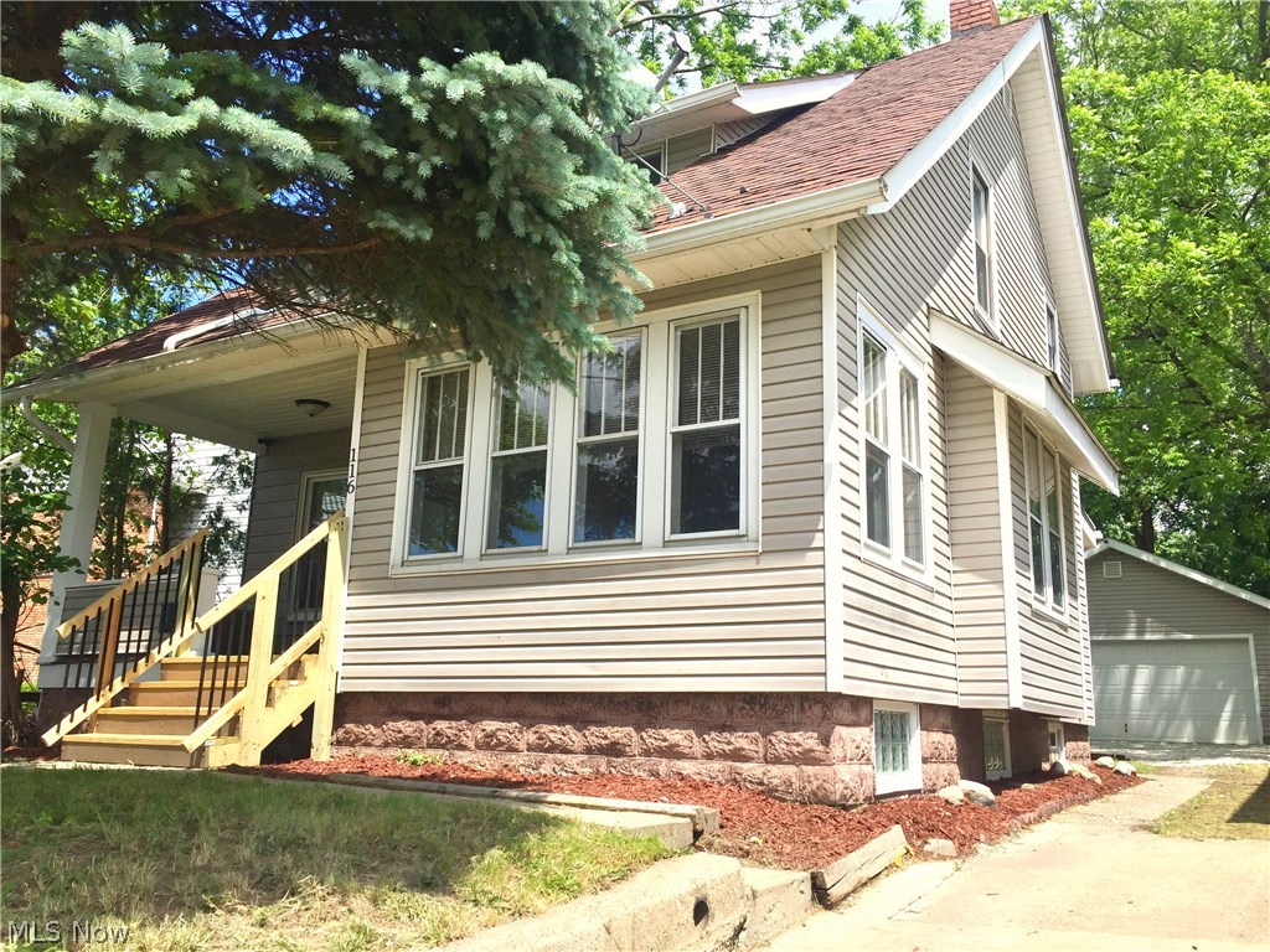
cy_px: 476
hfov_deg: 61.7
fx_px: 1064
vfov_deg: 48.2
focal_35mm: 29
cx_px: 635
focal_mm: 4.15
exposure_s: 1/1883
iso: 32
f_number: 2.2
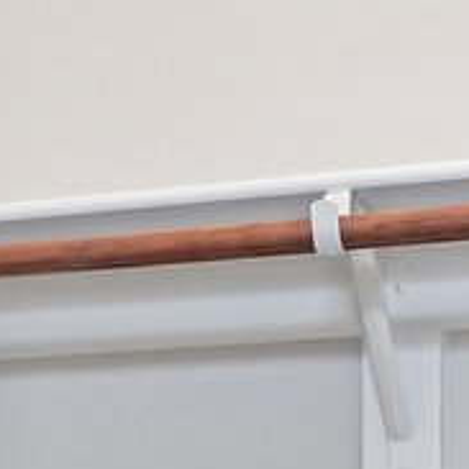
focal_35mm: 114
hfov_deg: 15.2
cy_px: 575
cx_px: 92
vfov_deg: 14.7
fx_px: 1747
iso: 400
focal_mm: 12
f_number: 8
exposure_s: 1/8
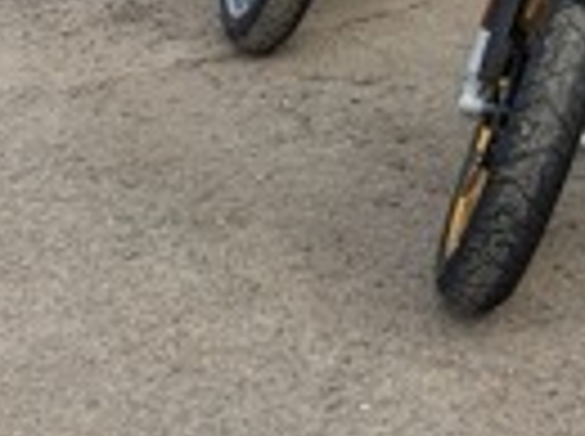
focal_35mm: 133
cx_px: 909
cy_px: -135
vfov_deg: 10.8
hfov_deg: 13.8
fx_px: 2244
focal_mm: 4.38
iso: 67
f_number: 1.73
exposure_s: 1/2347
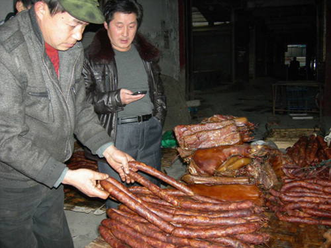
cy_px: 124
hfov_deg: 51.4
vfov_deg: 39.7
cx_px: 166
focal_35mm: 36
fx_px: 344
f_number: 2.7
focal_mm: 7.5
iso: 200
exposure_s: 1/60.1
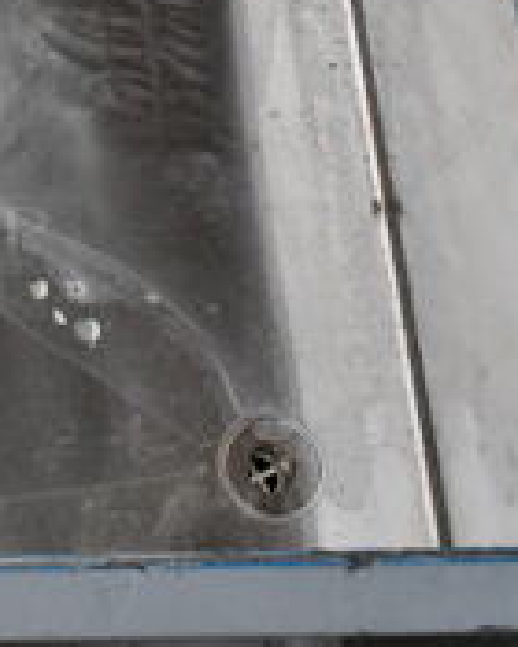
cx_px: -329
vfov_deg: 19.2
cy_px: 78
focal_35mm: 98
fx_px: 1878
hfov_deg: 14.3
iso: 6400
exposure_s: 1/1000
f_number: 16
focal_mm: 20
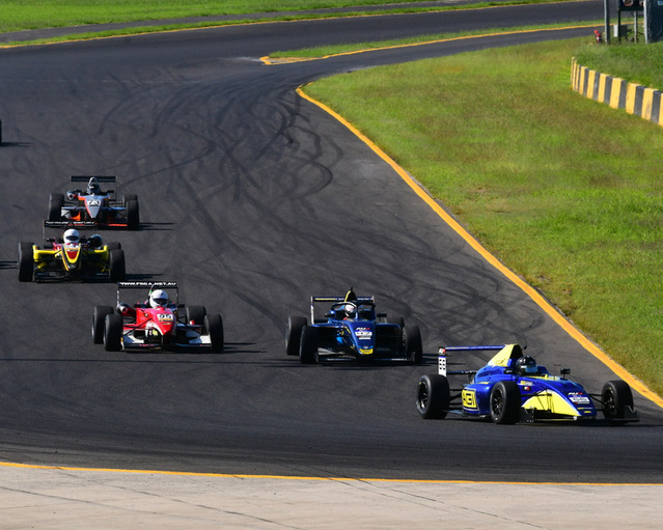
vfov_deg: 2.7
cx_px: 349
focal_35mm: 564
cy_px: 263
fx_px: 11065
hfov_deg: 3.4
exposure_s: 1/640
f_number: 13
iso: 500
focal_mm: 320
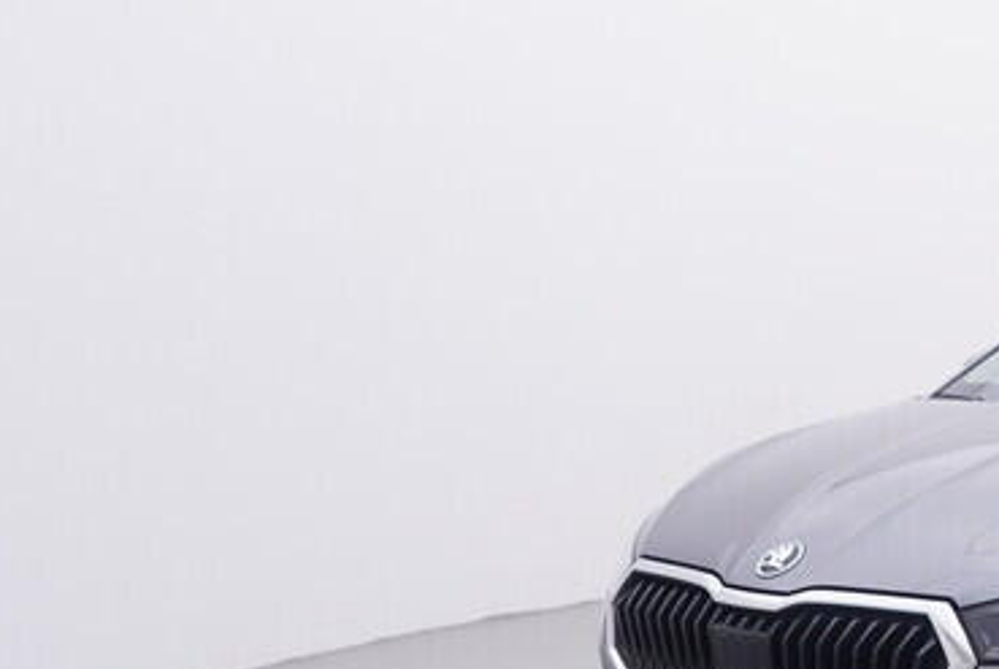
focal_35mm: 62
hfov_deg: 27.4
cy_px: 509
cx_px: 1267
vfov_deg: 21.6
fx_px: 1733
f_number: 5
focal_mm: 15
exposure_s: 1/80
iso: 200
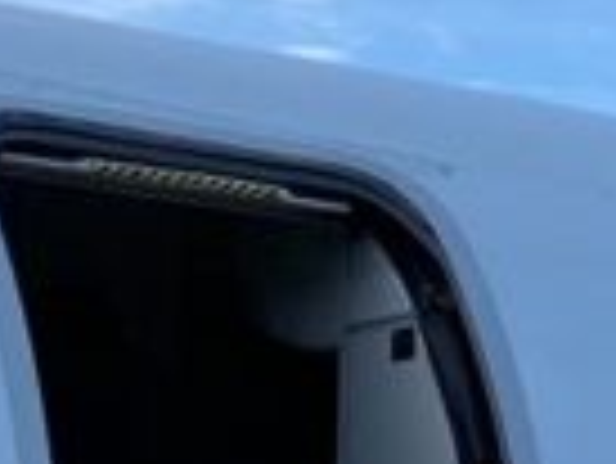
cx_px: 1839
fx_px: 3598
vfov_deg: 7.2
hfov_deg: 8.3
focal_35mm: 202
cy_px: 822
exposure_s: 1/945
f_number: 1.8
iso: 25
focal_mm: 4.25
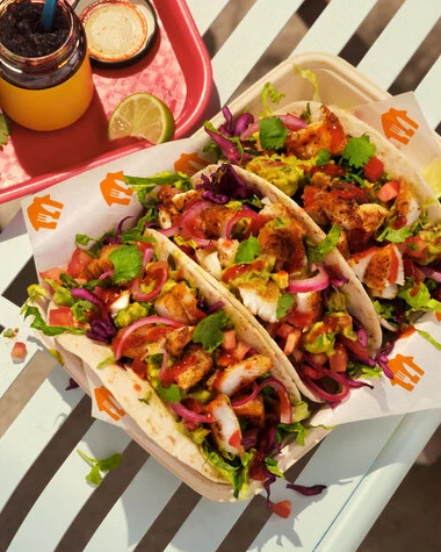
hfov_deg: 12.3
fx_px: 2039
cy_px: 278
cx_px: 239
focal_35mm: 125
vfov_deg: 15.4
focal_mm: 120
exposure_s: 1/125
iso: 160
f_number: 16
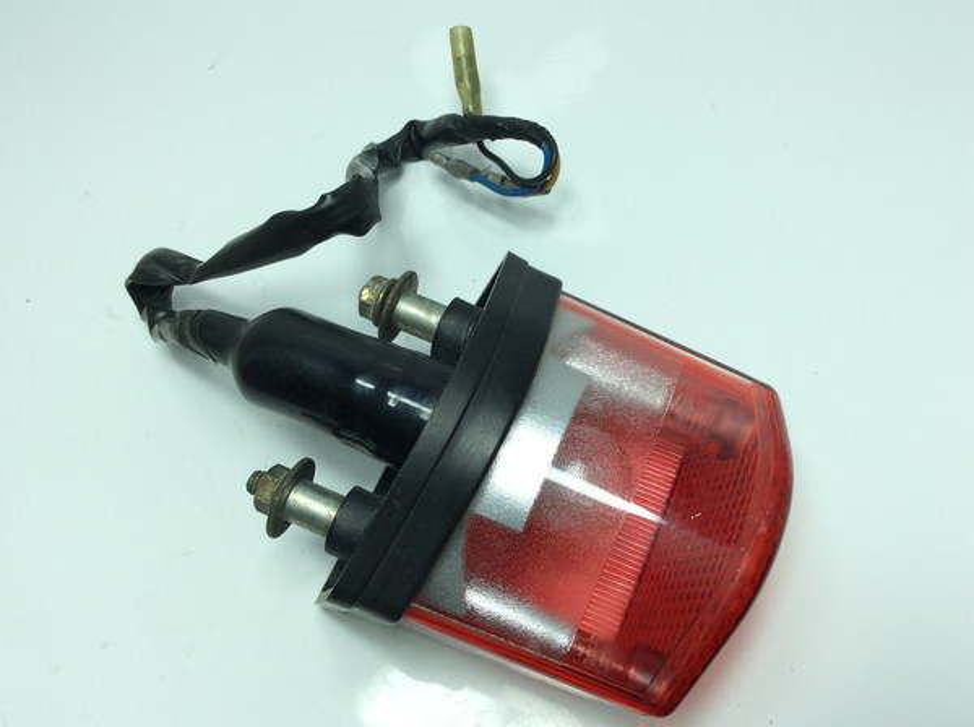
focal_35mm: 32
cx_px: 487
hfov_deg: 56.9
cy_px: 364
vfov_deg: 44.0
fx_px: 899
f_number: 2.4
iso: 32
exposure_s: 1/420
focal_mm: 3.3
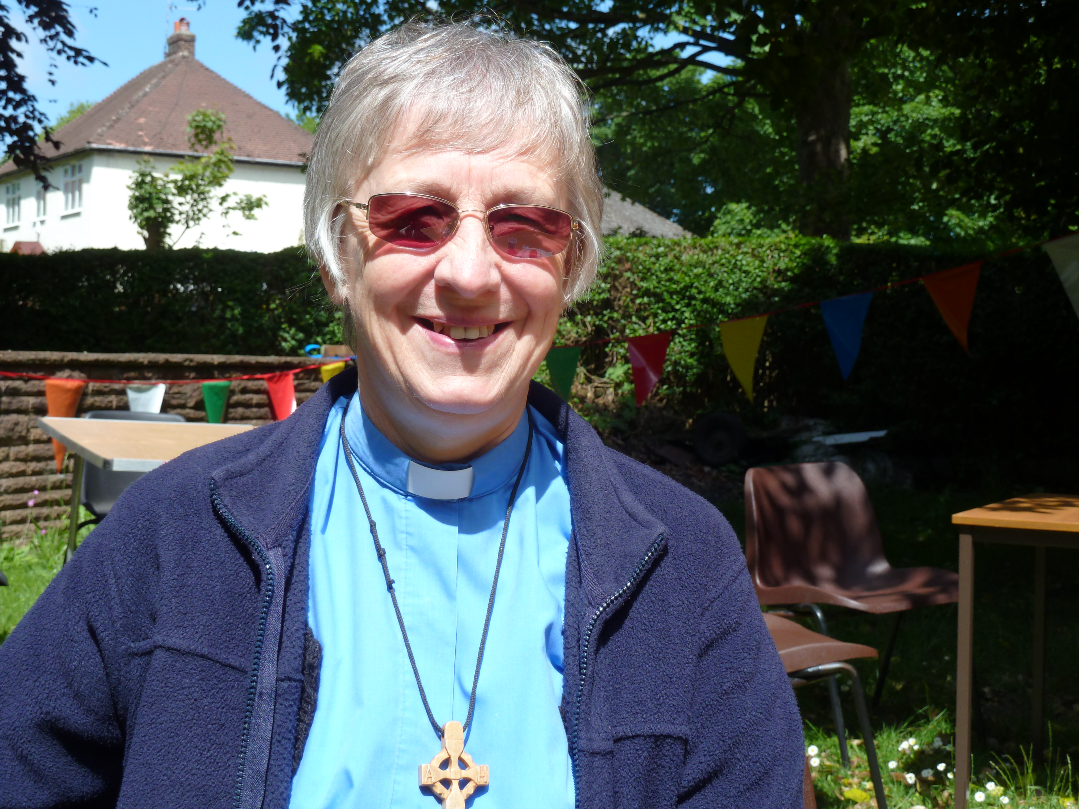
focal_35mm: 55
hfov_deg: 34.9
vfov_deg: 26.6
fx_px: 1714
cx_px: 540
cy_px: 404
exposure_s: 1/400
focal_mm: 9.1
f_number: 3.9
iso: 80
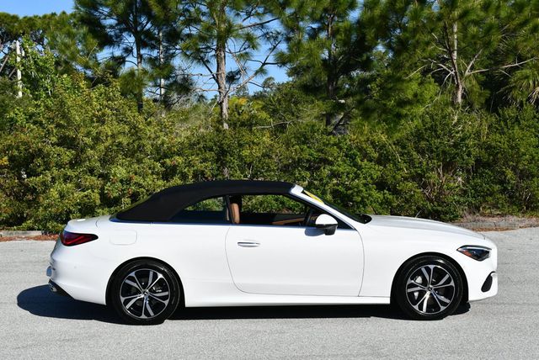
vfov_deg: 22.7
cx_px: 270
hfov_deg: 33.4
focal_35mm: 60
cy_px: 180
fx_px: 899
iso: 100
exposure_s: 1/320
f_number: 9
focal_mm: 30
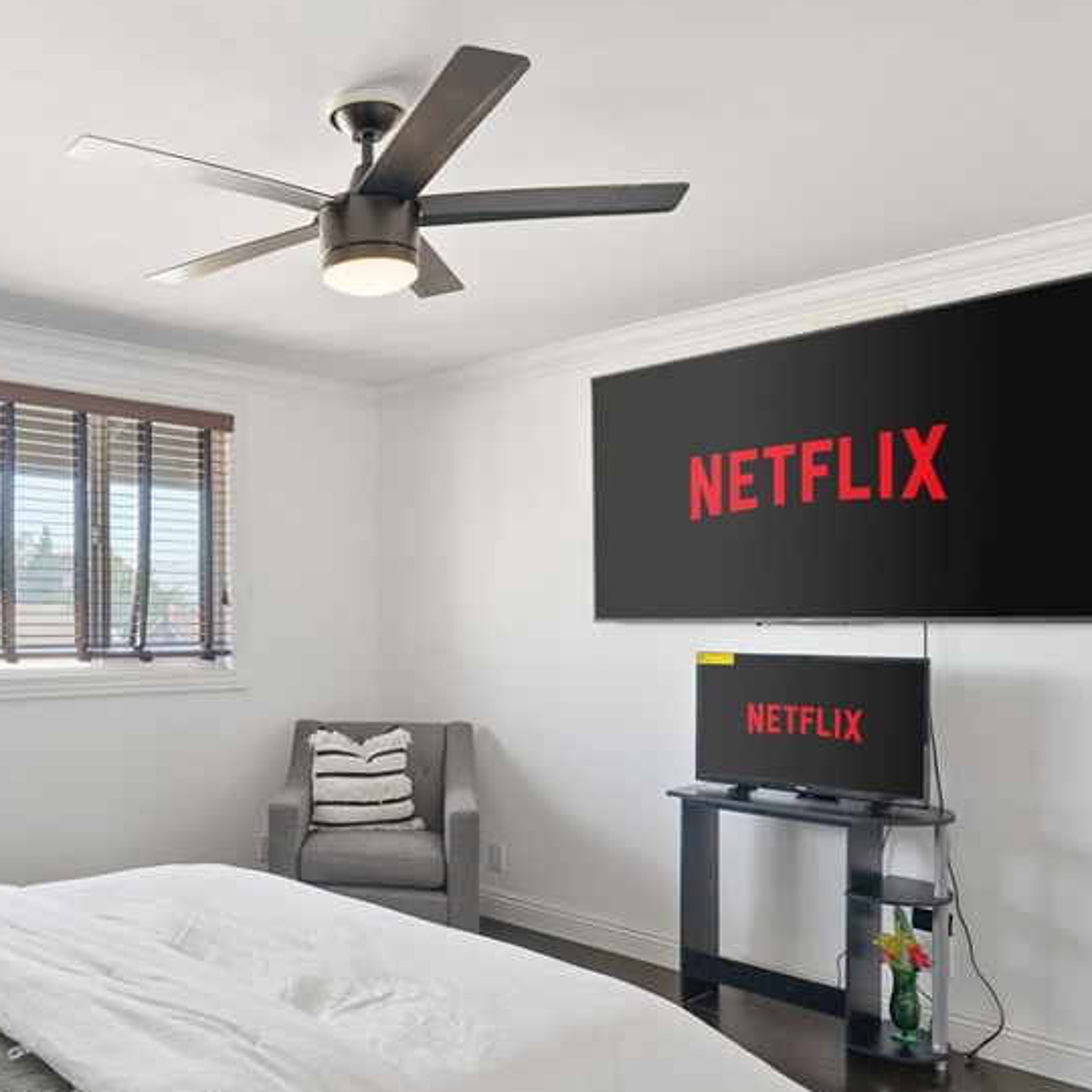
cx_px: 301
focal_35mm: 30
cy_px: 616
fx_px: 1064
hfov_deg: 52.4
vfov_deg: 54.2
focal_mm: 18.5
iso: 1000
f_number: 6.3
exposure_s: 1/15
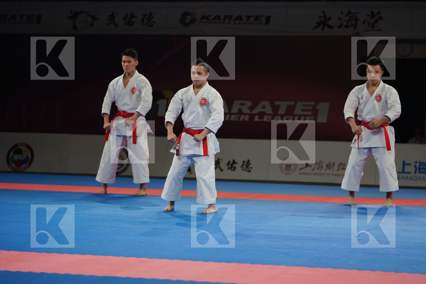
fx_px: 1302
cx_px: 213
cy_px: 142
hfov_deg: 18.6
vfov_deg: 12.5
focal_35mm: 110
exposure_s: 1/500
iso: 640
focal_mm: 110
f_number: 2.8
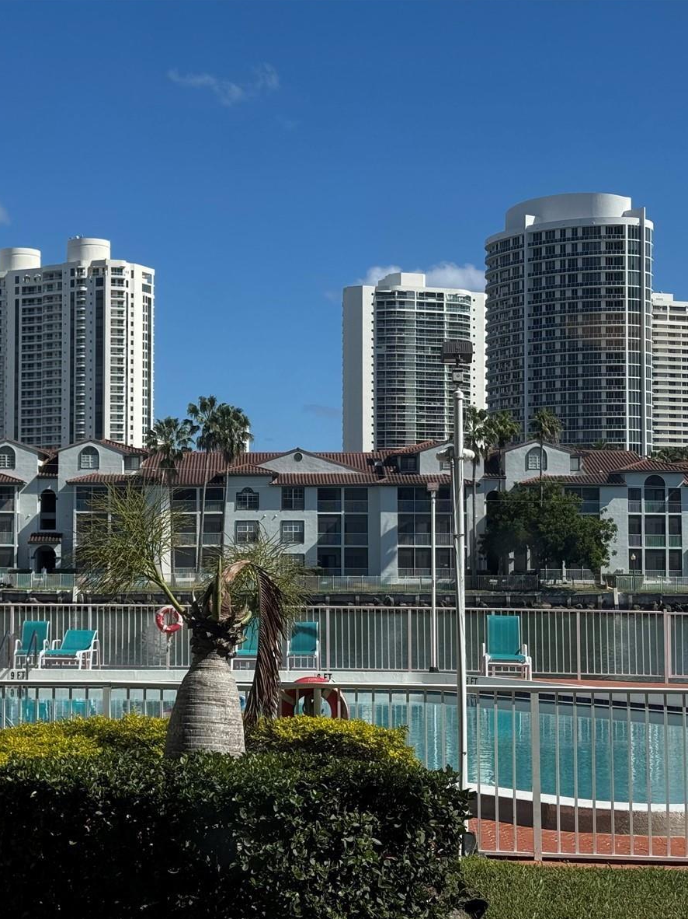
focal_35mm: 65
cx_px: 204
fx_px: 1723
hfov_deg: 22.4
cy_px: 463
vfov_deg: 29.8
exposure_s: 1/5376
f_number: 1.78
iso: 64
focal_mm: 6.76
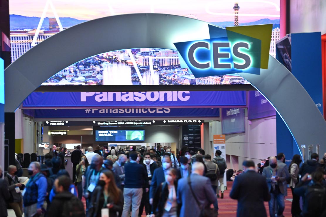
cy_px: 108
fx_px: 1538
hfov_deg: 12.1
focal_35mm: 170
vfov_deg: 8.1
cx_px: 163
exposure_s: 1/200
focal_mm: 170
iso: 4000
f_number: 3.5
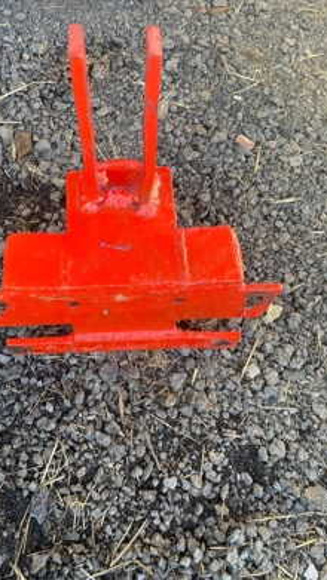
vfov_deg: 66.1
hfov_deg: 39.9
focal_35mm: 29
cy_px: 285
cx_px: 119
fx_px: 447
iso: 64
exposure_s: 1/121
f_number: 1.8
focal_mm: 4.25
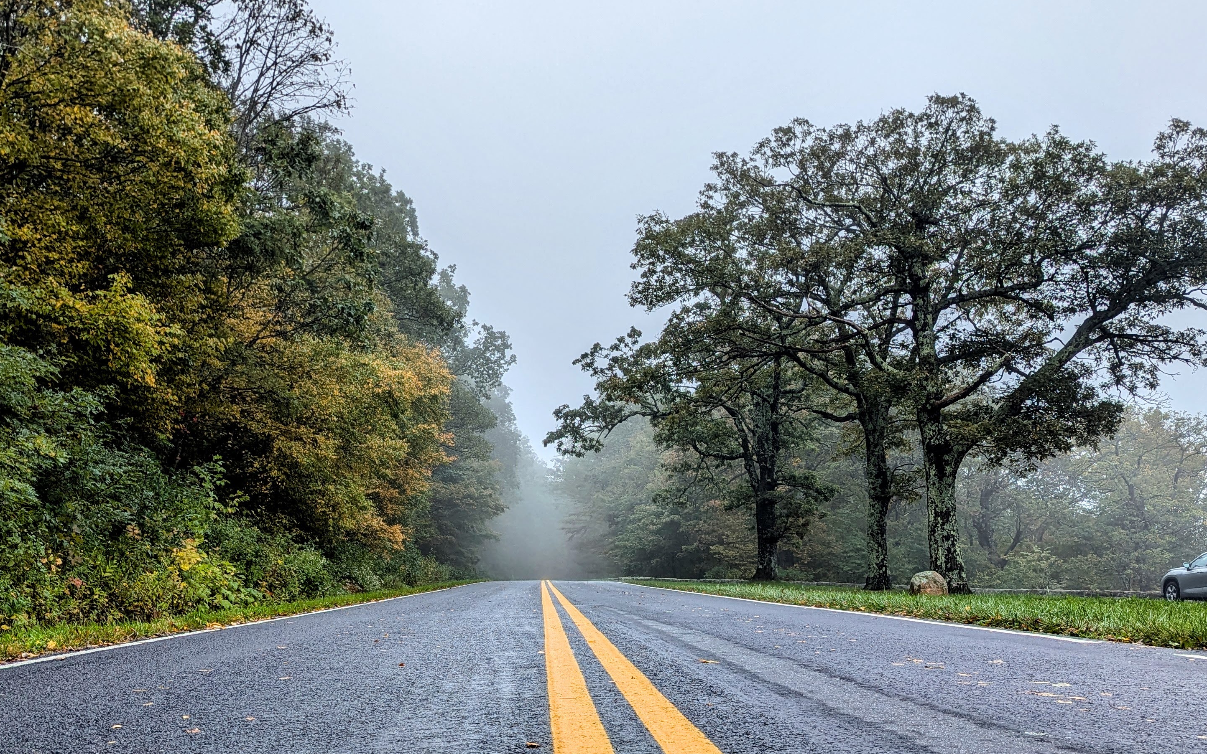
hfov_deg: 53.8
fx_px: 1184
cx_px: 526
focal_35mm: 36
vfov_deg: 34.6
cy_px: 561
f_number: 1.85
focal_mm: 6.81
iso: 42
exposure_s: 1/1332
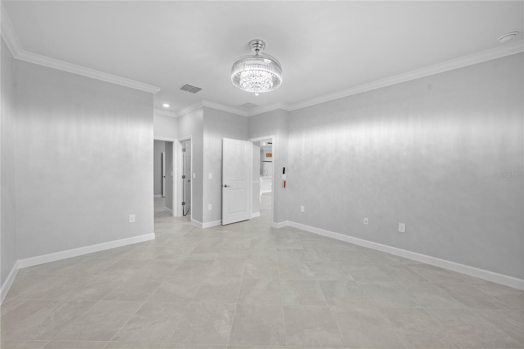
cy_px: 174
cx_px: 262
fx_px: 189
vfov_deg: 85.5
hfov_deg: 108.3
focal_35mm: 13
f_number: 9
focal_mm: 13
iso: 640
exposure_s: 1/160
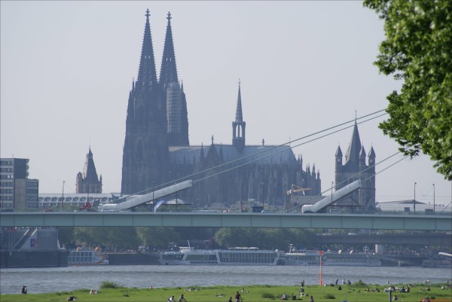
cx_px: 226
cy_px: 151
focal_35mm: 300
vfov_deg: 4.6
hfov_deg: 6.9
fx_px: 3769
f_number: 8
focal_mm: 200
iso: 100
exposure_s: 1/400
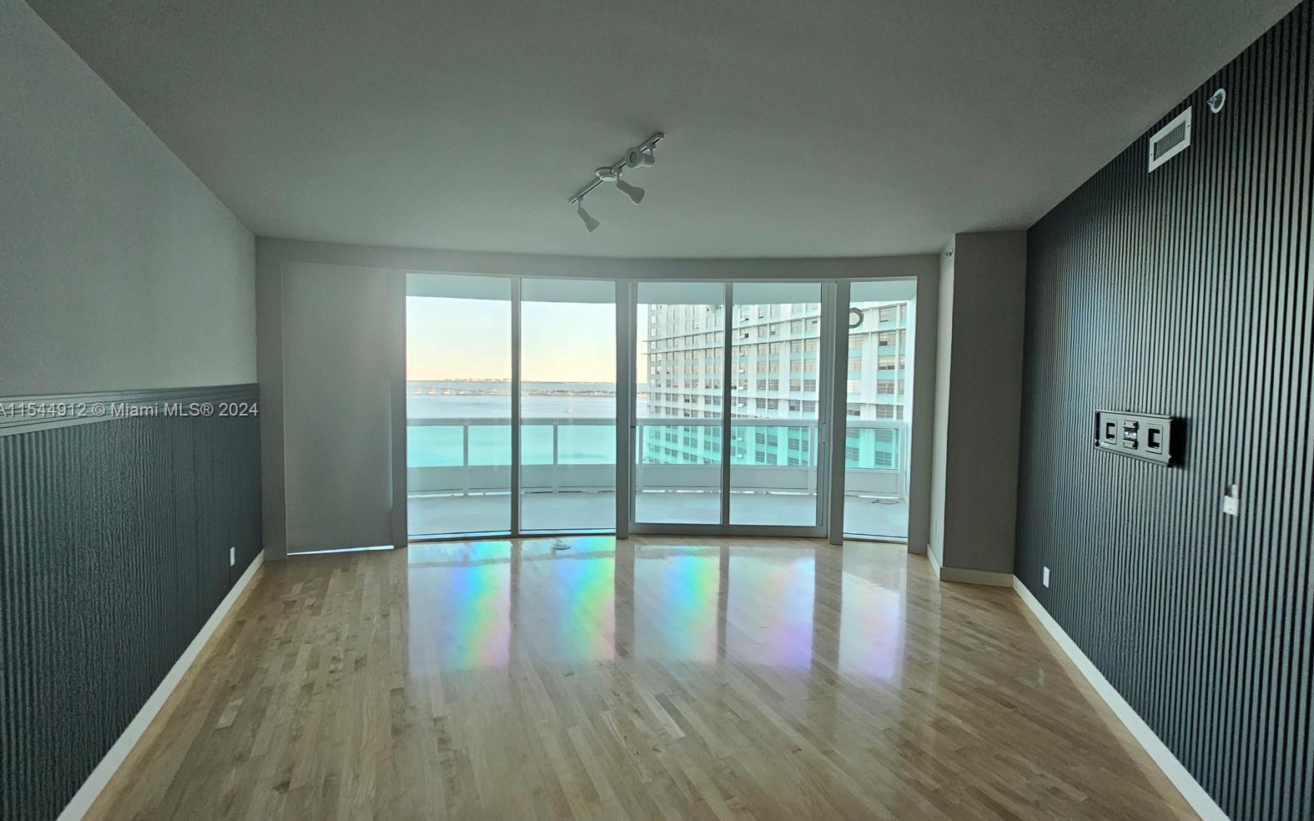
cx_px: 659
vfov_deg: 78.6
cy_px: 411
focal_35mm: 14
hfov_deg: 105.3
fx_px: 501
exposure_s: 1/60
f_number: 2.2
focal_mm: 2.2
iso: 100
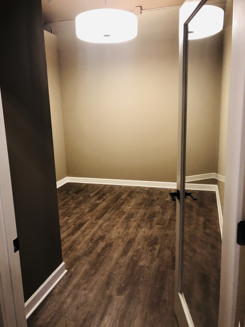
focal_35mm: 28
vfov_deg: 63.4
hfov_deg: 49.7
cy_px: 164
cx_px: 122
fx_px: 264
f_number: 1.8
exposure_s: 1/15
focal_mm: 3.99
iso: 64
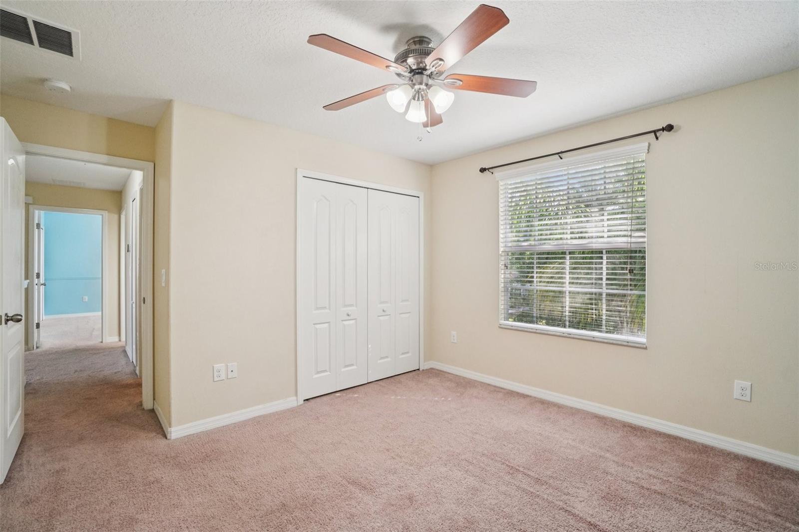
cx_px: 400
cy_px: 266
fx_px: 333
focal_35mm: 15
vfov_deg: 77.3
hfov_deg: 100.4
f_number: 8
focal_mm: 10
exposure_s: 1/30
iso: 400
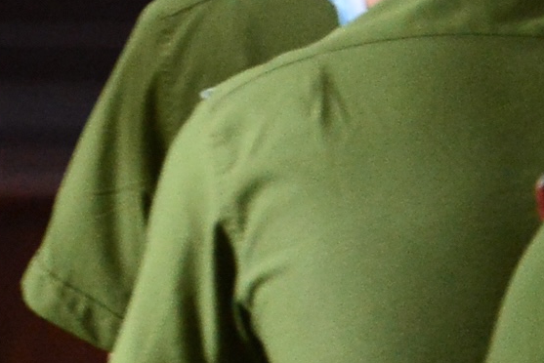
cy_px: -331
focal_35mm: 751
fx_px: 11354
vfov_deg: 1.8
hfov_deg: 2.7
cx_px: -562
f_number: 2.8
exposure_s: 1/100
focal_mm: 170
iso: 8000
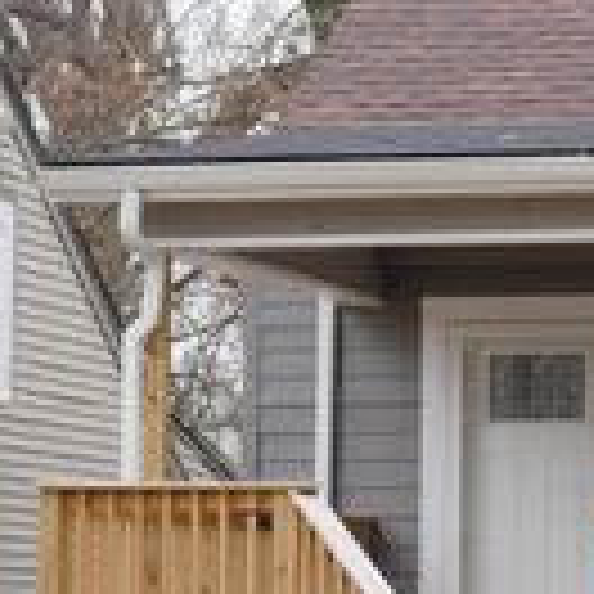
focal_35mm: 228
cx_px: 1053
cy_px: 295
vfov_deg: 7.7
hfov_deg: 7.5
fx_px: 4426
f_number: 3.8
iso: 200
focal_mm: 34
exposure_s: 1/250
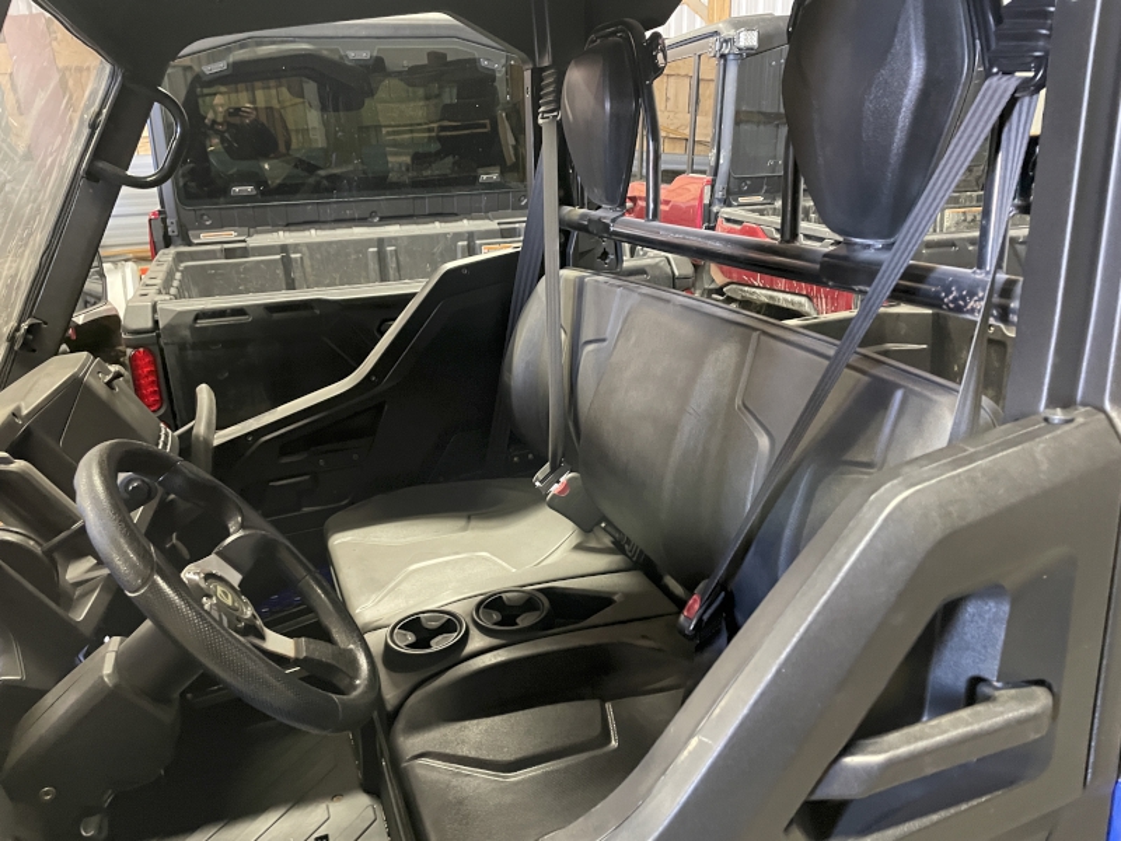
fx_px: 842
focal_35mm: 26
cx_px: 560
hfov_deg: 67.3
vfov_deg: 53.1
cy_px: 420
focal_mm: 4.2
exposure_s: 1/30
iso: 640
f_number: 1.6
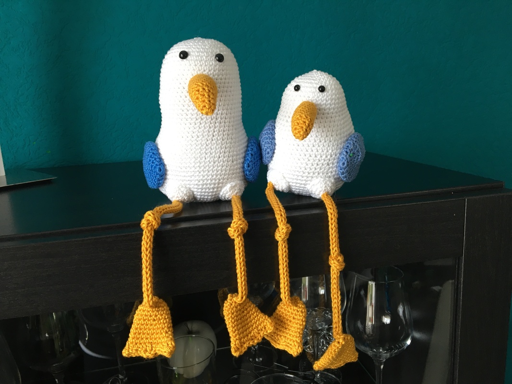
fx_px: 429
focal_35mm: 29
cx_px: 256
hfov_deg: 61.7
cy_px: 192
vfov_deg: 48.2
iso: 80
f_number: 2.2
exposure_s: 1/33
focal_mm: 4.15
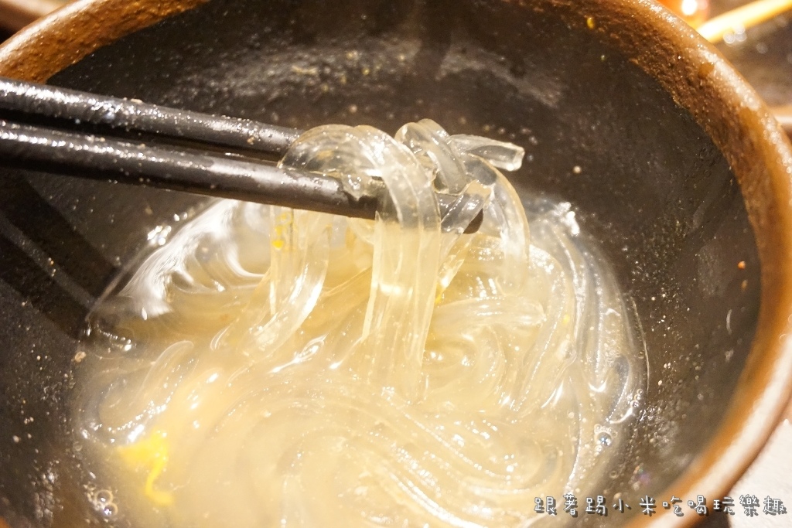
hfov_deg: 41.1
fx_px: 1056
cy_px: 264
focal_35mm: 48
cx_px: 396
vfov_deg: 28.1
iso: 3200
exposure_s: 1/30
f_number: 5
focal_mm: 32
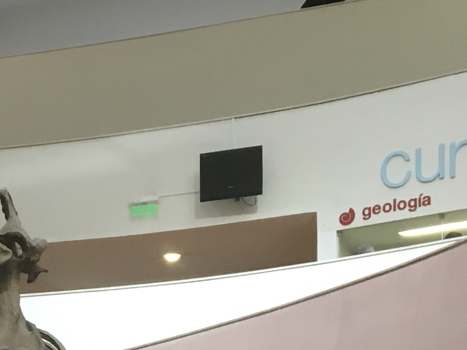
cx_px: -144
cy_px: 557
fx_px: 1605
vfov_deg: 11.8
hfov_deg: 15.7
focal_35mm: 119
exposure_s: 1/33
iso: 100
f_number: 2.2
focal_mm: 4.15
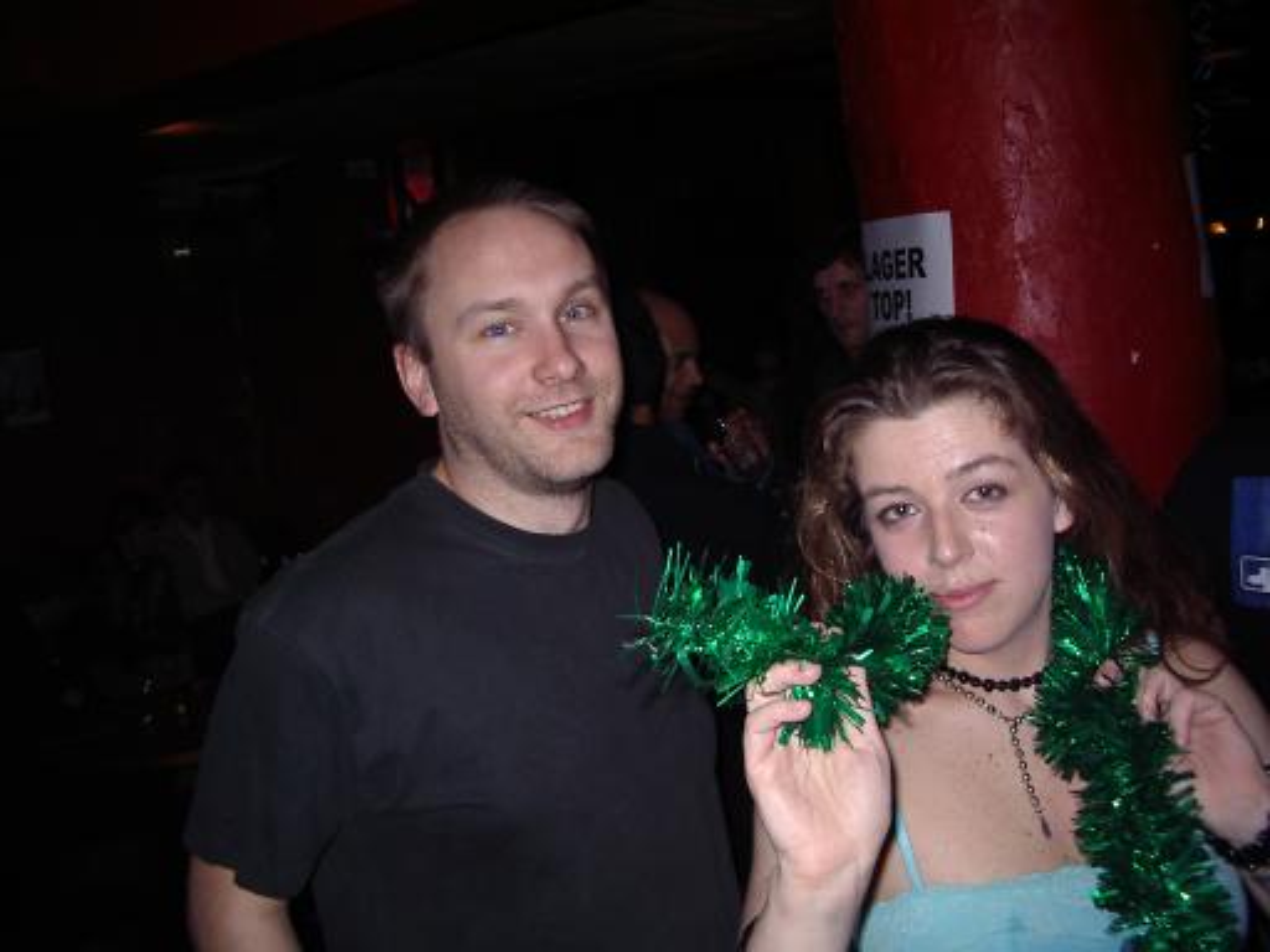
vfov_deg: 37.7
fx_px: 1394
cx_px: 635
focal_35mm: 38
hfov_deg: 49.0
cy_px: 476
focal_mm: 5.8
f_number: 2.6
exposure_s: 1/60
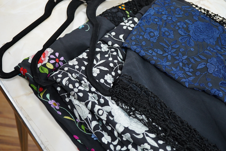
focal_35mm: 45
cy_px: 76
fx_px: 282
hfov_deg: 43.6
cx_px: 113
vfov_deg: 29.9
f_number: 3.5
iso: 1250
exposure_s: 1/125
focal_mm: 30
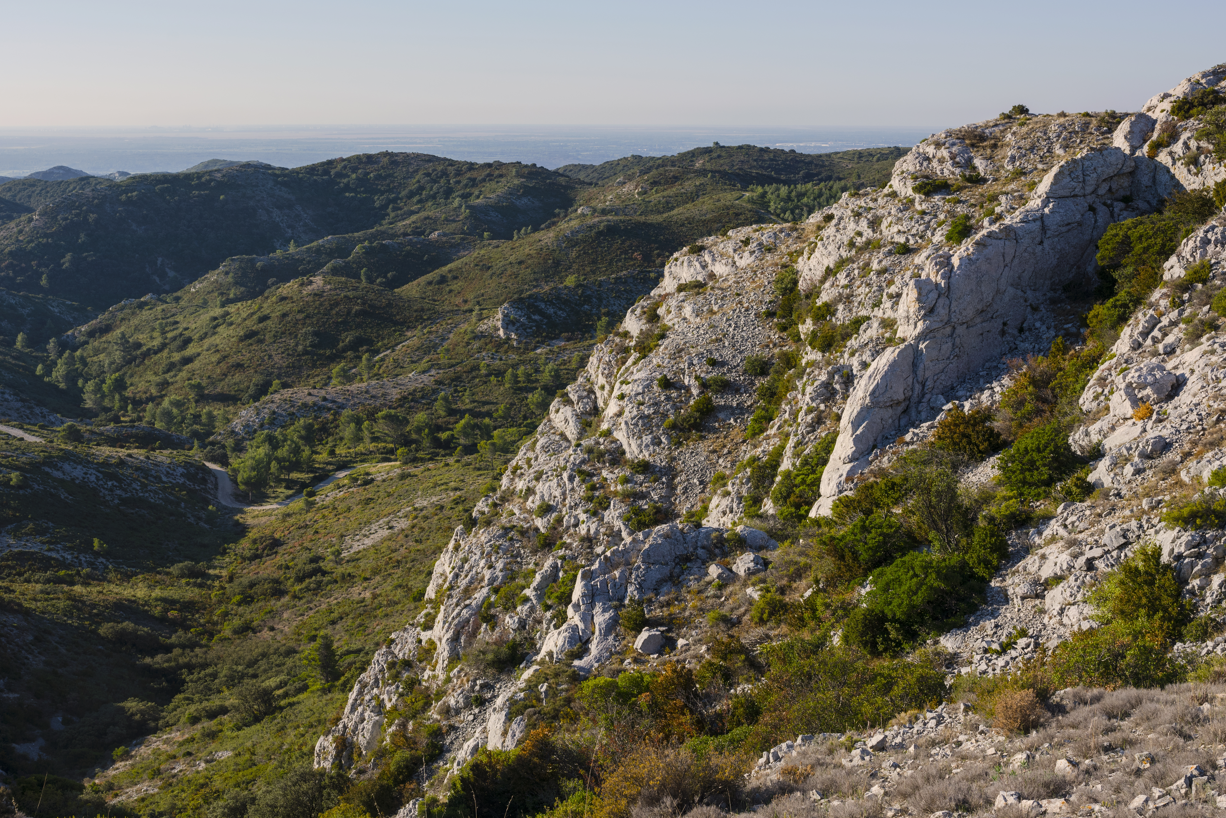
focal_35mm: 44
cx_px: 540
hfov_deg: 44.4
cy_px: 406
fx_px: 1499
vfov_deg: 30.5
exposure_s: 1/250
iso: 100
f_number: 10
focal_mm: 35
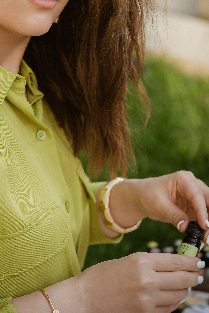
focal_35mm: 115
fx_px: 1001
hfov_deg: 11.9
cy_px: 59
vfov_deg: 17.6
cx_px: 46
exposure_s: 1/250
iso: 400
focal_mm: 70
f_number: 4
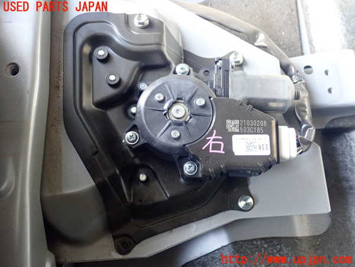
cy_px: 134
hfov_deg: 49.0
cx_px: 178
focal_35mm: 38
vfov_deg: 37.7
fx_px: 390
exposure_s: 1/40
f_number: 2.7
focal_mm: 6.86
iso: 640
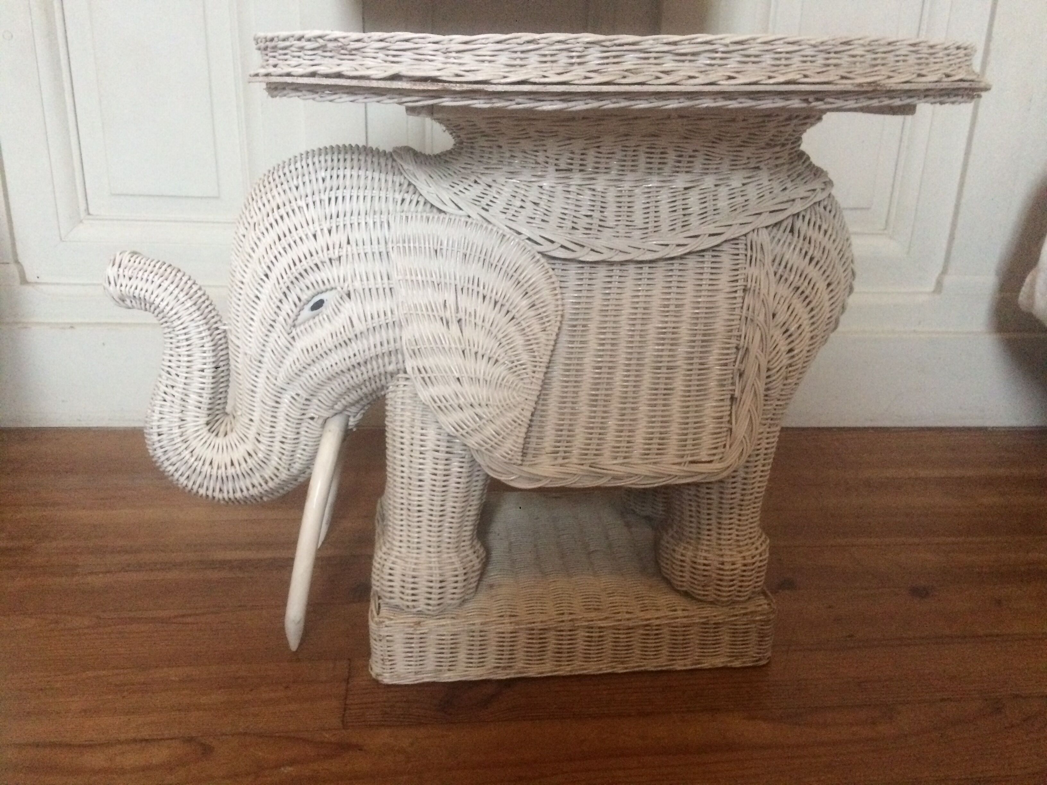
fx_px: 877
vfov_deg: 48.2
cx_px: 524
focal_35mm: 29
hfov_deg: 61.7
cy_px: 392
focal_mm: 4.15
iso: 320
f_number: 2.2
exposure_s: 1/17
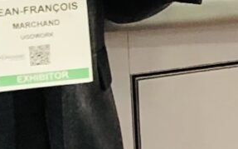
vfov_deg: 5.7
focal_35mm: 212
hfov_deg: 8.8
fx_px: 1374
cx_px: 600
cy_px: -306
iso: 40
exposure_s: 1/17
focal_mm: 3.99
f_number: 1.8
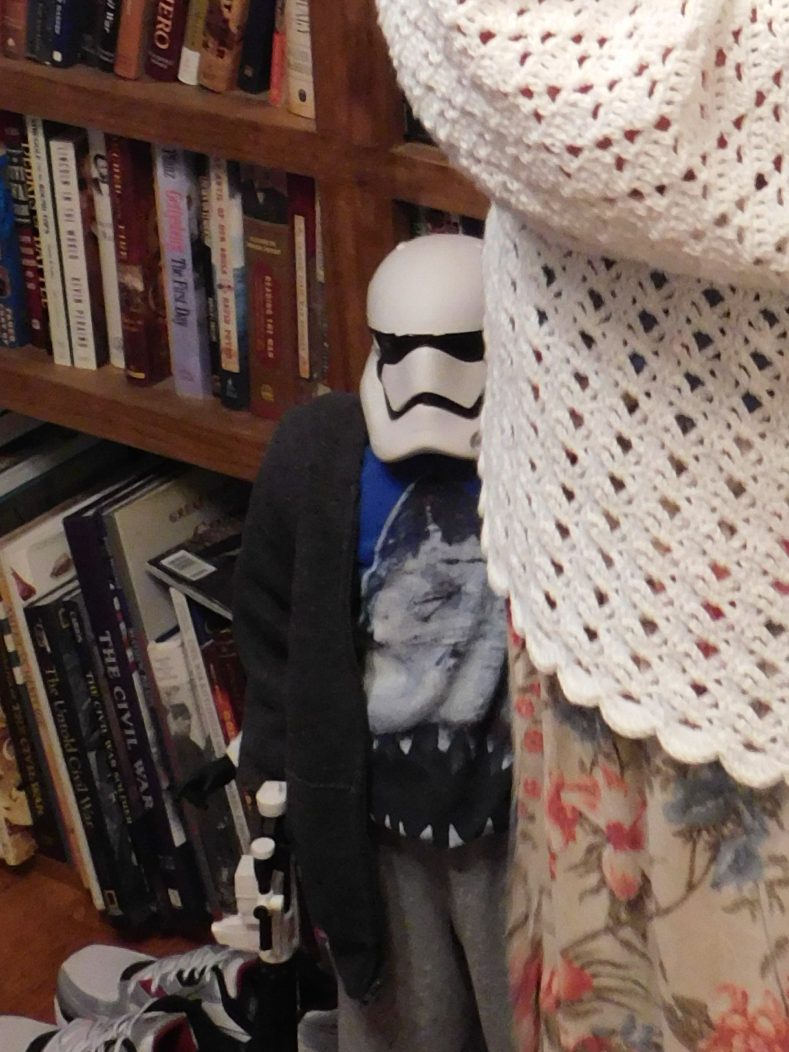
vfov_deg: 17.9
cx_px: 891
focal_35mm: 102
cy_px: -344
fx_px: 3099
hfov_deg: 14.2
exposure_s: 1/10
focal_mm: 6.3
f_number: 3.5
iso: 400
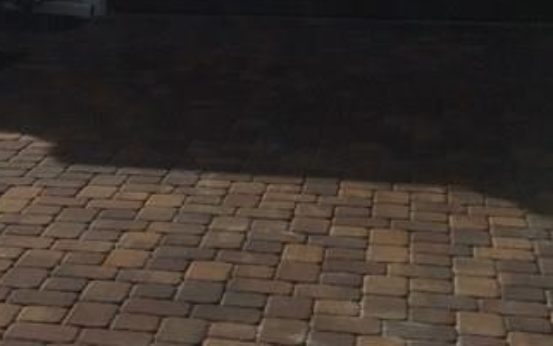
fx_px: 1478
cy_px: -274
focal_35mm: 98
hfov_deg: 21.0
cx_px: 129
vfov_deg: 12.3
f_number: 2.2
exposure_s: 1/9901
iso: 32
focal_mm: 4.15
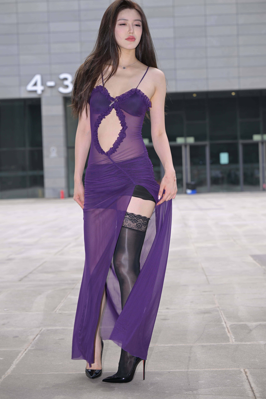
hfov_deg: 19.5
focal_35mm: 70
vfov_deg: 28.8
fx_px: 776
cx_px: 133
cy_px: 200
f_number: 4.5
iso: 100
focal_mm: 70
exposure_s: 1/200
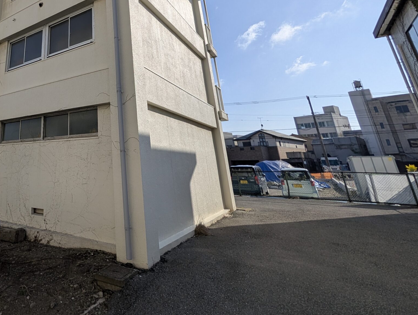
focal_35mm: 20
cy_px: 73
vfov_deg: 61.8
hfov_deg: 72.3
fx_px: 242
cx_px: 77
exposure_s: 1/4505
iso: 49
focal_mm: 2.02
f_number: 1.7
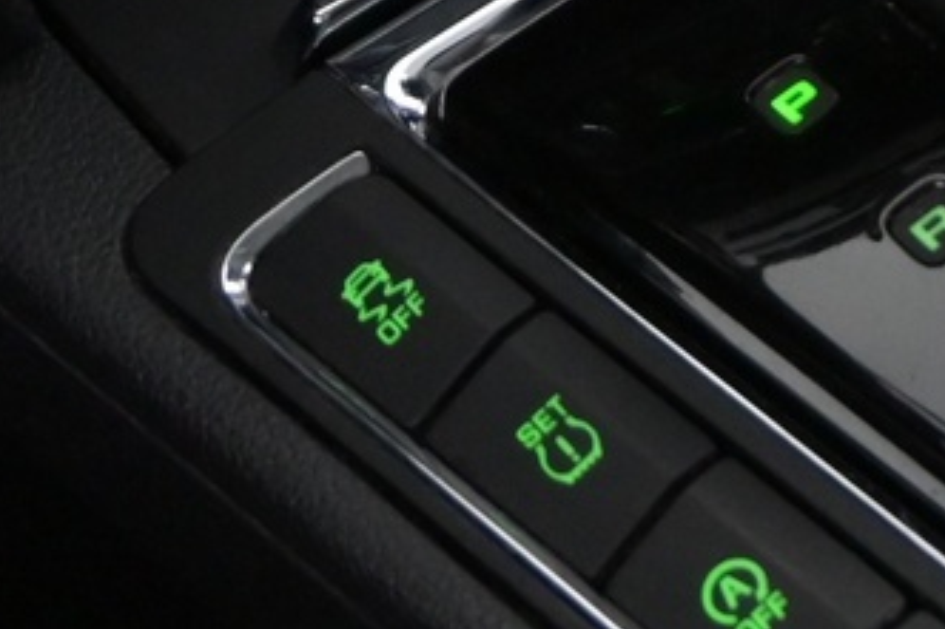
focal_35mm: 168
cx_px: 1193
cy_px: -373
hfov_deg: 11.9
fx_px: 4419
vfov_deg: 8.0
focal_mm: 23
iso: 2800
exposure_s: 1/40
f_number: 4.2
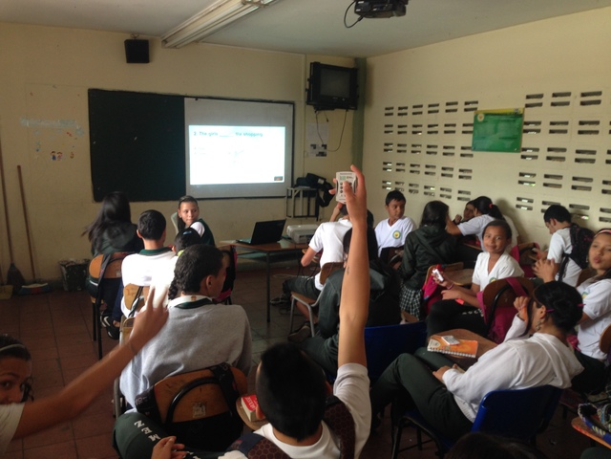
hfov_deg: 55.4
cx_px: 306
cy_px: 230
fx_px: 582
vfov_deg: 42.9
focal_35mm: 33
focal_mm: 4.12
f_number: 2.4
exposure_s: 1/20
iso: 80
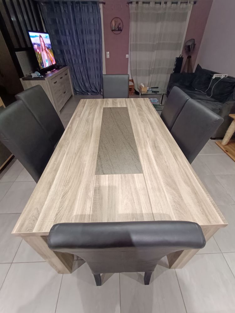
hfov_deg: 78.1
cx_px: 118
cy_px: 156
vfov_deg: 94.5
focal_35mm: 16
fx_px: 145
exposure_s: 1/25
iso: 867
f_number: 2.2
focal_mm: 1.66
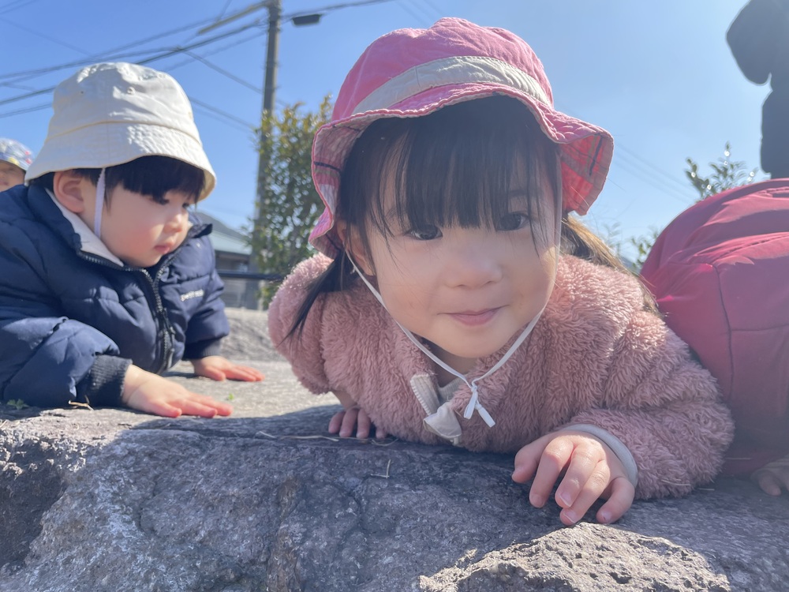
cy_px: 296
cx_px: 394
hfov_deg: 67.3
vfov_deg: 53.1
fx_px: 593
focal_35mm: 26
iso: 32
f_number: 1.6
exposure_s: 1/1335
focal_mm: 4.2
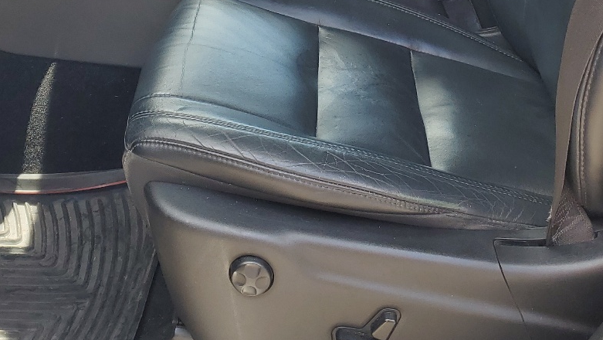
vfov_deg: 19.7
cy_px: -54
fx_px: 928
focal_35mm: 58
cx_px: 233
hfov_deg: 35.8
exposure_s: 1/556
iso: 50
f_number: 1.5
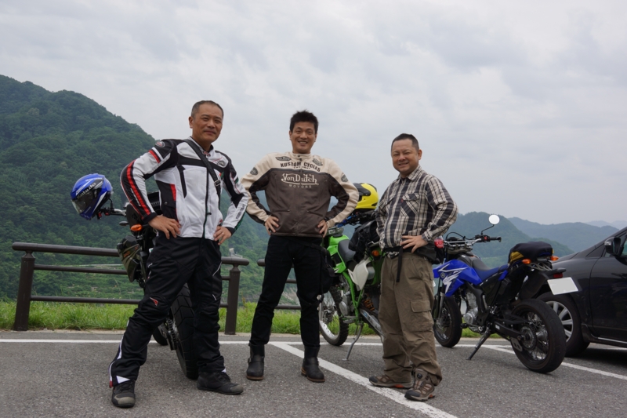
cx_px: 314
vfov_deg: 38.9
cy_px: 209
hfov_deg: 55.8
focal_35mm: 34
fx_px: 592
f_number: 7.1
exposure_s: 1/200
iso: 100
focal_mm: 23
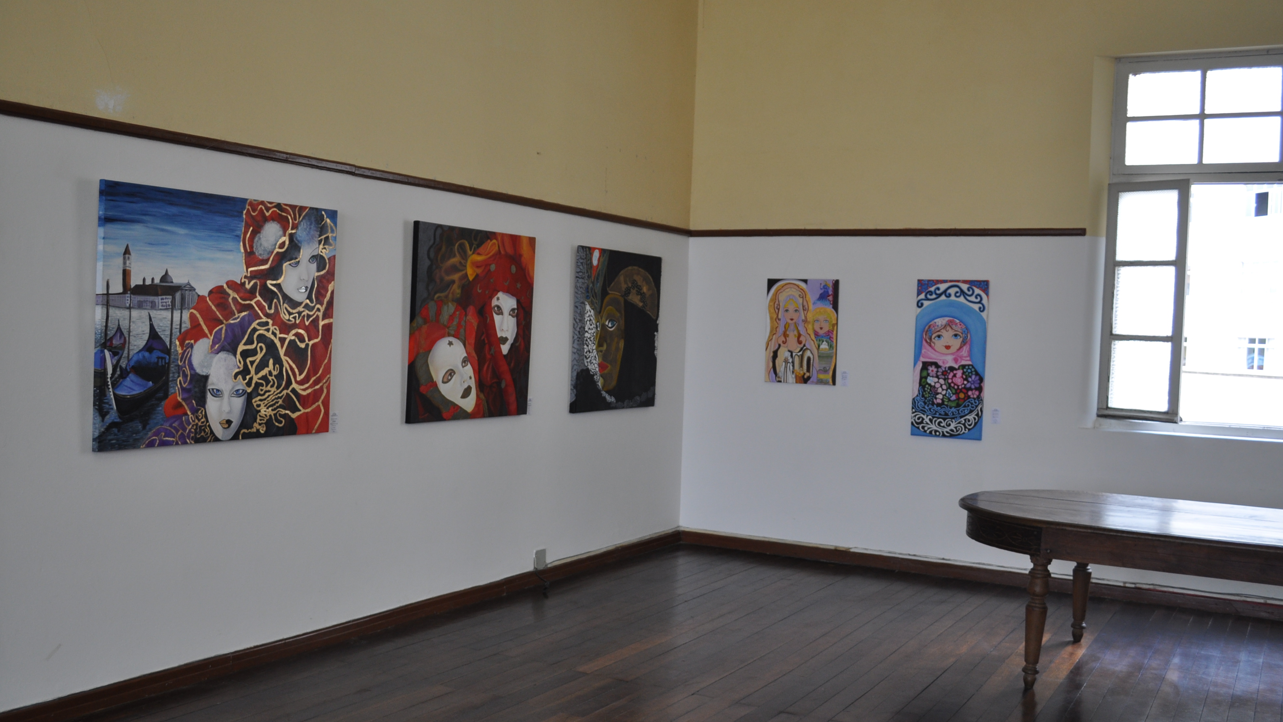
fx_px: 1191
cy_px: 387
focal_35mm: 35
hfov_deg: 56.6
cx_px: 633
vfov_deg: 33.7
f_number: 4.5
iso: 400
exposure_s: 1/80
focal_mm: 22
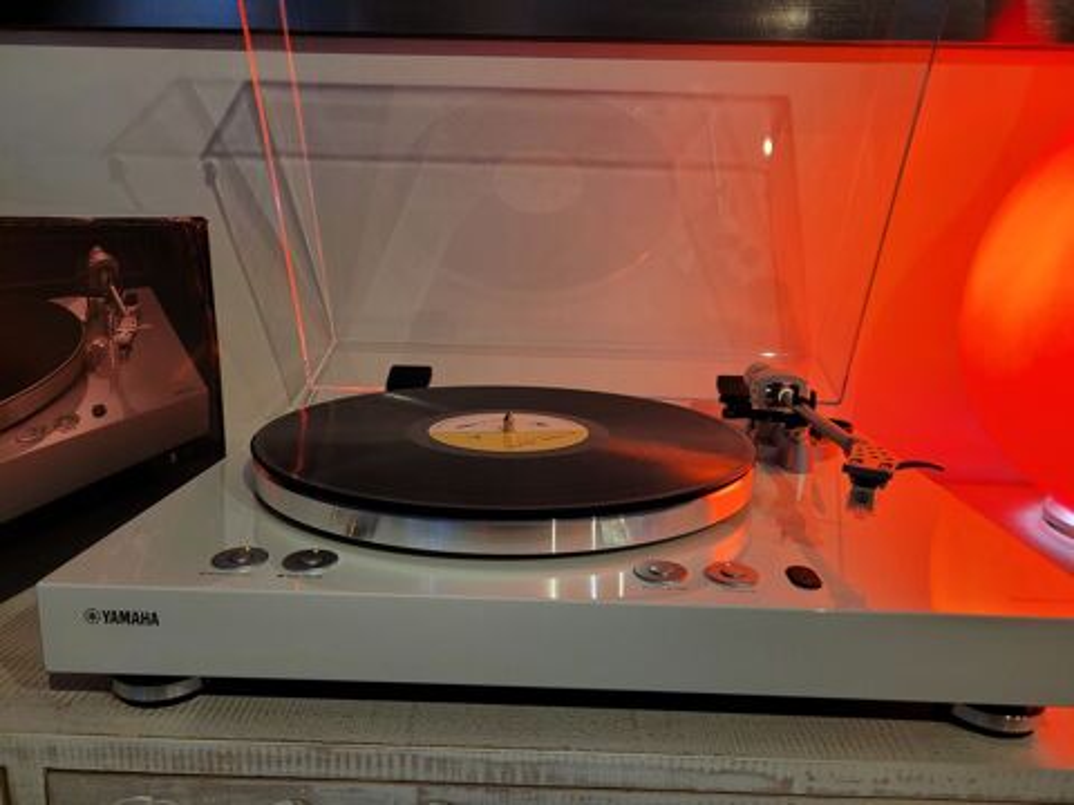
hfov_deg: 67.3
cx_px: 537
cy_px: 402
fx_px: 807
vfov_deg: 53.1
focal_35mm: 26
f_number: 1.8
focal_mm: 5.4
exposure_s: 1/50
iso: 250
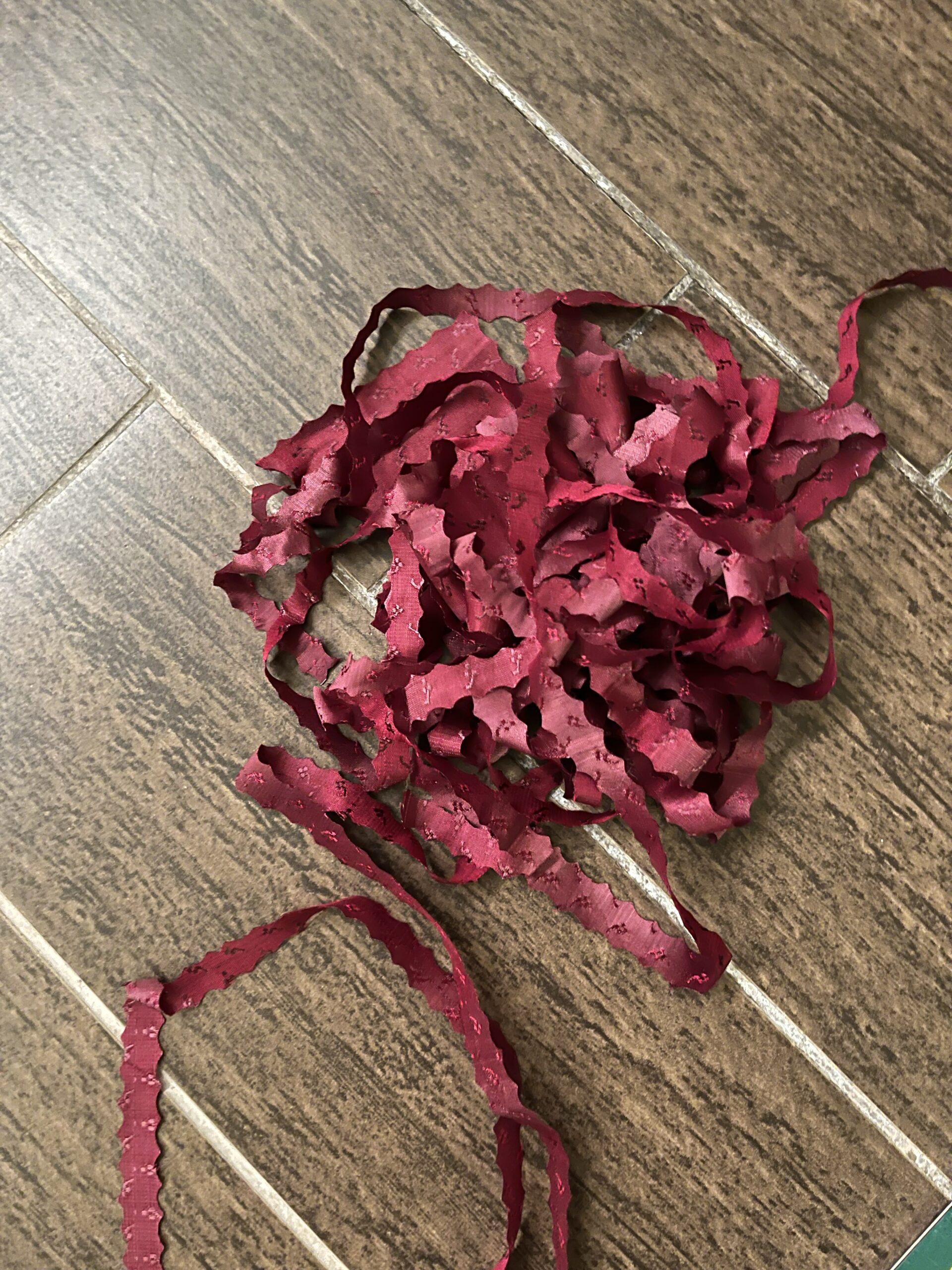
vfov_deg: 67.3
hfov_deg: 53.1
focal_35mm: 26
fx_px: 953
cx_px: 476
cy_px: 635
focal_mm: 5.1
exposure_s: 1/26
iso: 1000
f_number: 1.6
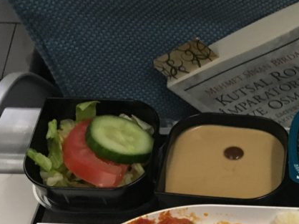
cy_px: 243
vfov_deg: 18.7
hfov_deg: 24.2
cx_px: 319
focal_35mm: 76
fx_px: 656
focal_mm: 4.15
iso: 400
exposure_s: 1/17
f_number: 2.2
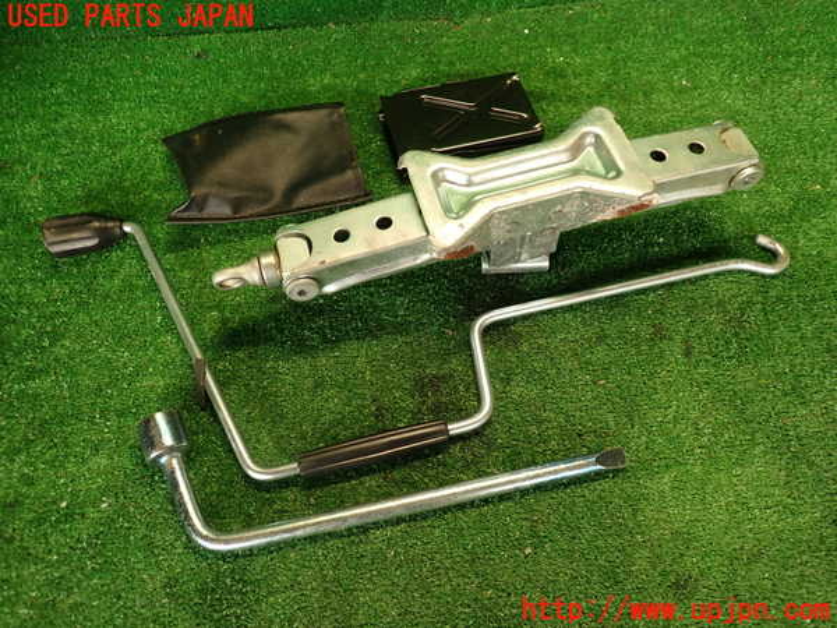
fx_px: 604
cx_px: 418
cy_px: 314
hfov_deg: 69.4
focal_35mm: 25
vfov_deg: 54.9
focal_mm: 4.5
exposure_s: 1/40
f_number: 2
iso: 200
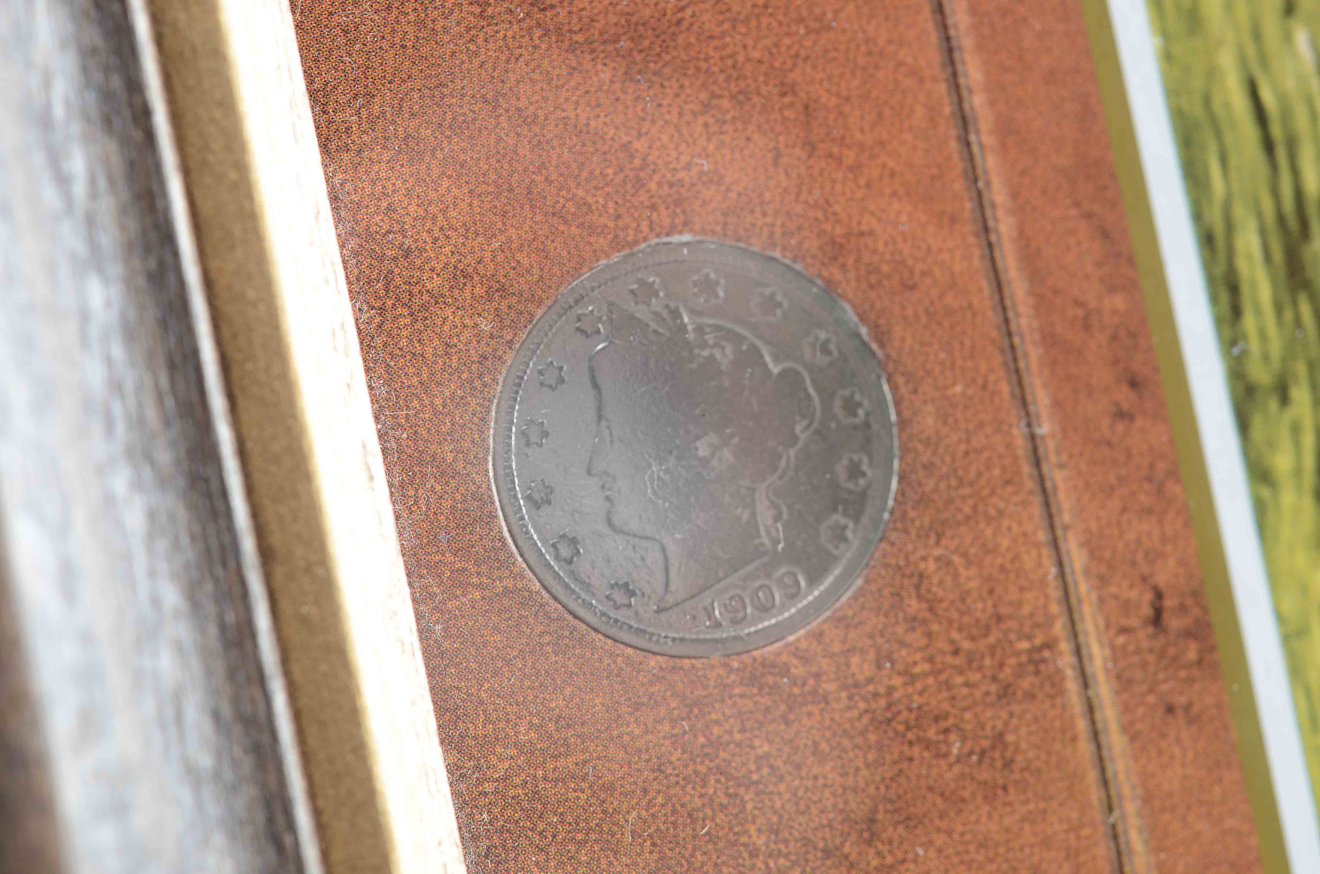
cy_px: 437
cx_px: 660
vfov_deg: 15.1
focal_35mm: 90
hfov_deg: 22.7
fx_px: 3293
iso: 100
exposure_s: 1/80
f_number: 7.1
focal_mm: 60
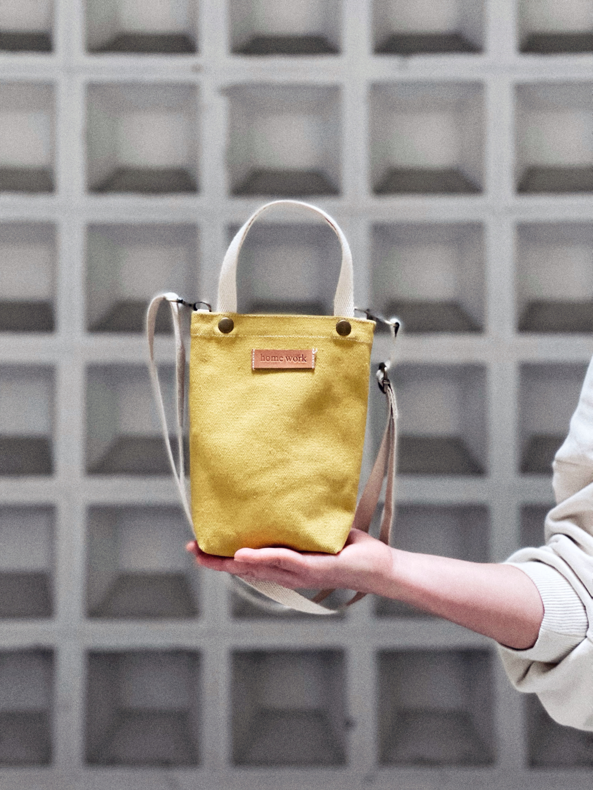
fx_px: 1462
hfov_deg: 22.9
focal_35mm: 64
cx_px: 296
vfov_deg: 30.3
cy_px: 395
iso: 250
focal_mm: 7.5
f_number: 2.2
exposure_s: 1/33
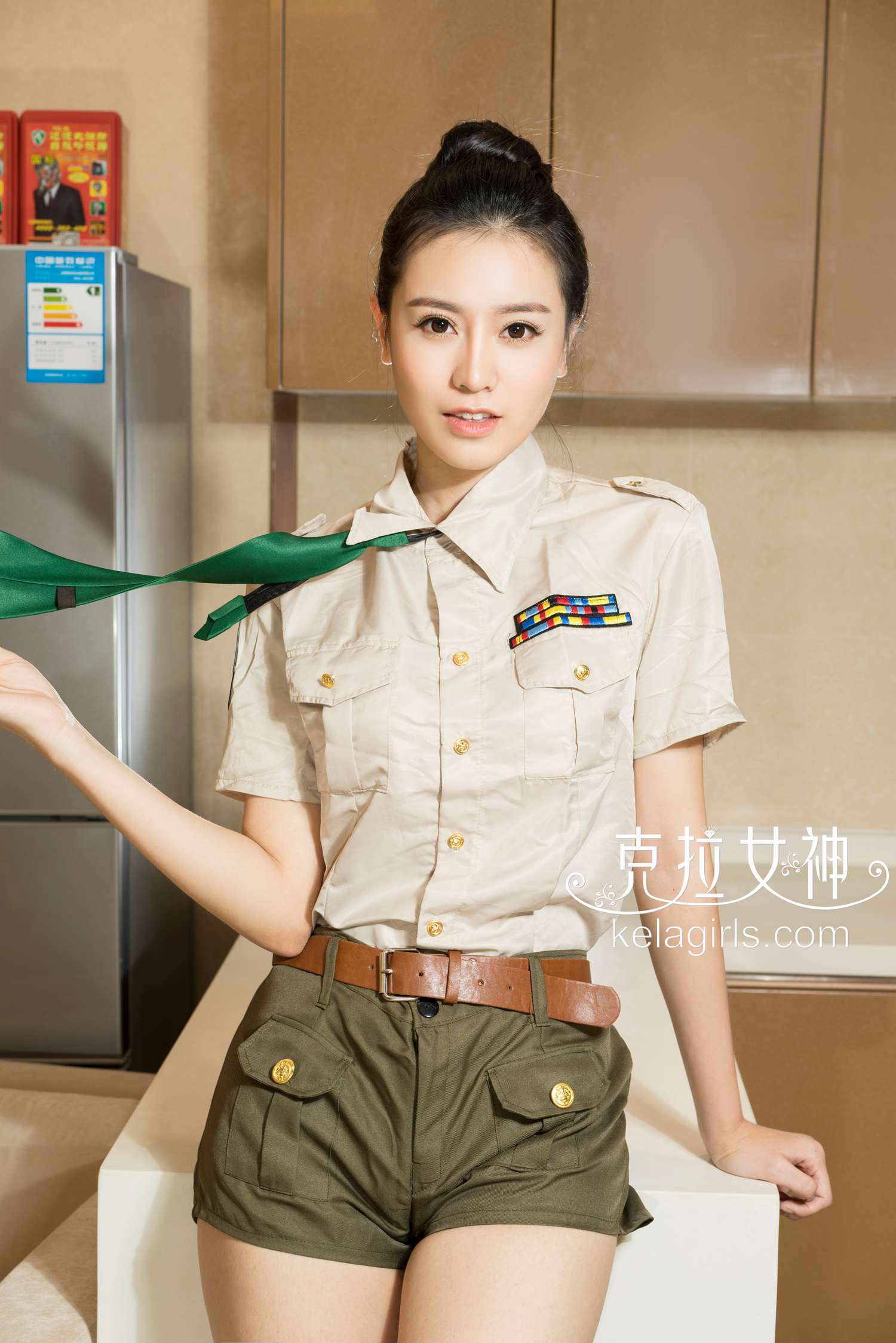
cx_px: 448
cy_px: 672
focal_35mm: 55
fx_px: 2052
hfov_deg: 24.6
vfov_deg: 36.2
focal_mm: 55
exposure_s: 1/60
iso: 200
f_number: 6.3
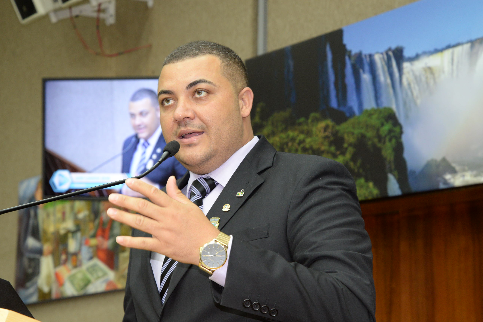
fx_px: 1168
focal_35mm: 87
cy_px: 180
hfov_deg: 23.4
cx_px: 248
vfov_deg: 15.7
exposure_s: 1/80
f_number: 6.3
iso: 2000
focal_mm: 75
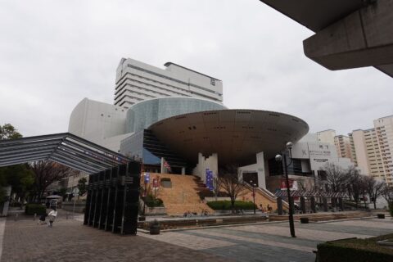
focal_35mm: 21
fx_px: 229
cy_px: 131
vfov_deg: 59.5
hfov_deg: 81.2
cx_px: 196
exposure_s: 1/320
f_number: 4
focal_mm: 8.23
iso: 160
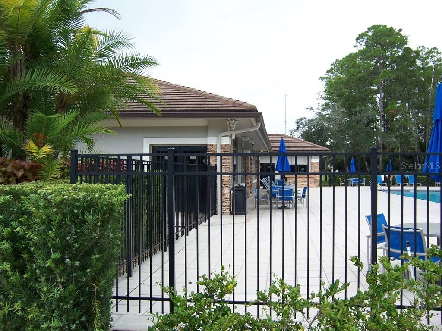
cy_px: 166
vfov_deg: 42.9
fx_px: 421
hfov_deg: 55.4
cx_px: 221
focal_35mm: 33
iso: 80
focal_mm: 5.5
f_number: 3.4
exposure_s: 1/90
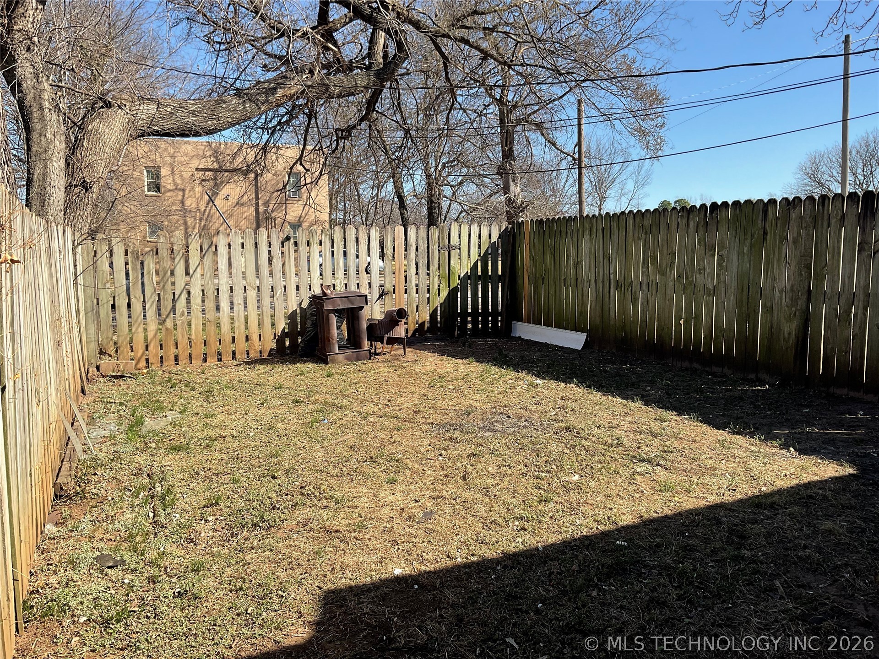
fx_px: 736
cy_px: 330
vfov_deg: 48.2
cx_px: 440
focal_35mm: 29
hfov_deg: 61.7
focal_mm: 3
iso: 16
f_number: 1.8
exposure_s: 1/1221
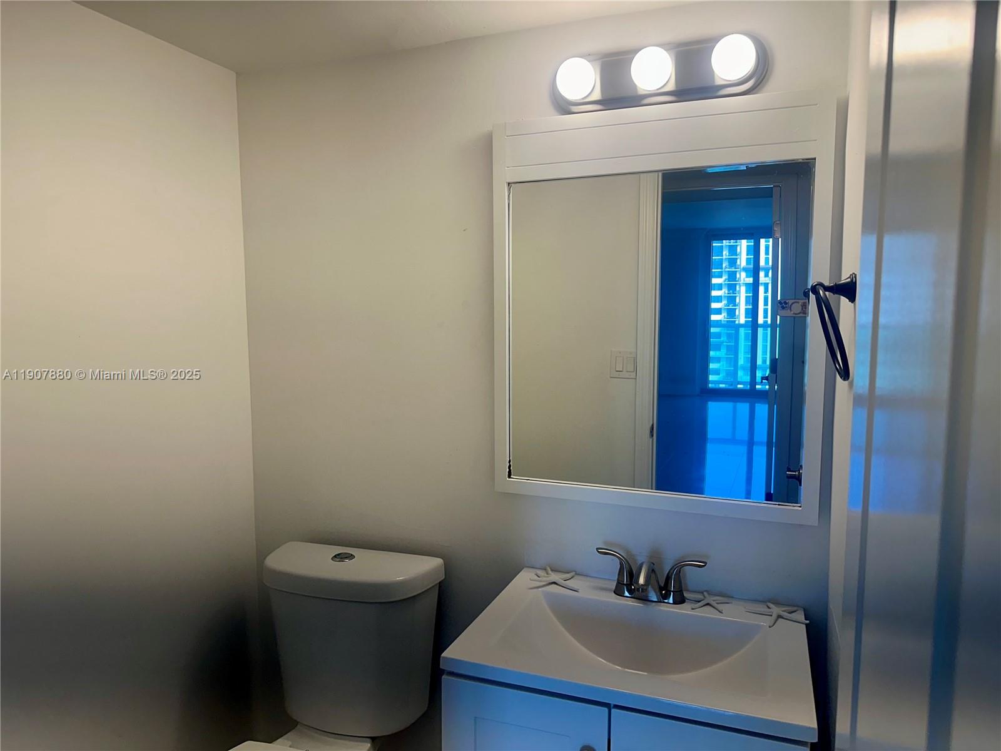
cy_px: 376
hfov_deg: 71.6
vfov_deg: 56.8
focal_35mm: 24
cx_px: 500
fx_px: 694
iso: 64
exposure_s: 1/206
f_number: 1.78
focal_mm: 6.86
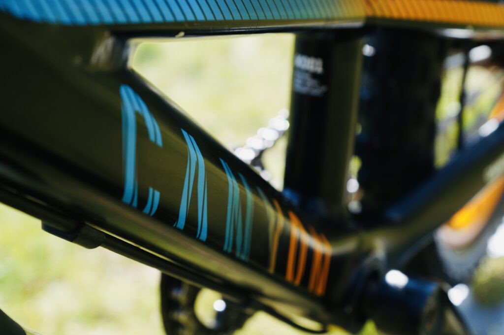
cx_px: 252
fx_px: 1049
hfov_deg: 27.0
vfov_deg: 18.1
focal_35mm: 75
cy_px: 168
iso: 100
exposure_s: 1/125
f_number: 5
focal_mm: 50
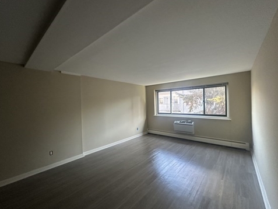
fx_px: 120
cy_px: 105
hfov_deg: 98.1
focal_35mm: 15
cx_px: 135
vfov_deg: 81.8
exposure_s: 1/68
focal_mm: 2.22
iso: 320
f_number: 2.2
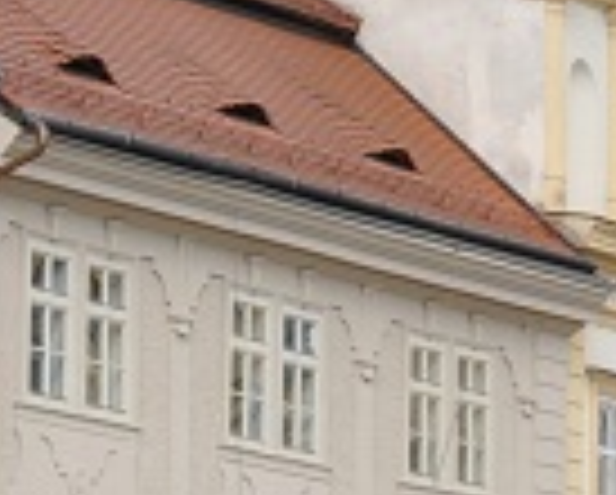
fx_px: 5842
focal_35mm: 320
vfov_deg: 4.8
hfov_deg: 5.7
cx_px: -1156
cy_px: 812
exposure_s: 1/200
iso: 200
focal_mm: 26
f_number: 8
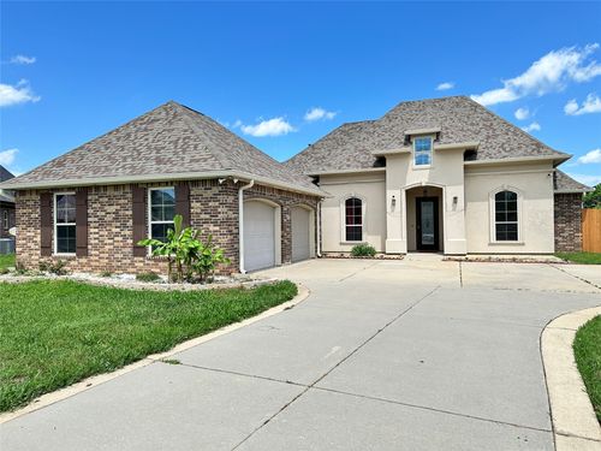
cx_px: 300
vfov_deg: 56.8
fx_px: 417
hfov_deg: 71.6
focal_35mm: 24
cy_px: 226
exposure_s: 1/1949
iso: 80
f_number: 1.78
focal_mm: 6.86
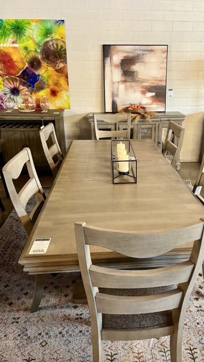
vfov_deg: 66.1
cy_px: 178
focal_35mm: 29
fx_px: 279
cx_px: 128
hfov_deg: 39.9
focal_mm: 5.1
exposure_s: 1/60
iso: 160
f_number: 1.6
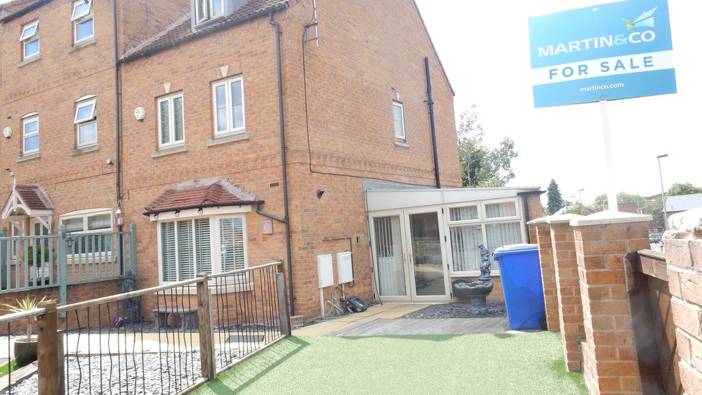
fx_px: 521
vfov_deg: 41.4
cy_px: 166
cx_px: 357
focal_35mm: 28
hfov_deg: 67.9
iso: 125
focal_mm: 4.5
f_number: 4.8
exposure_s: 1/250
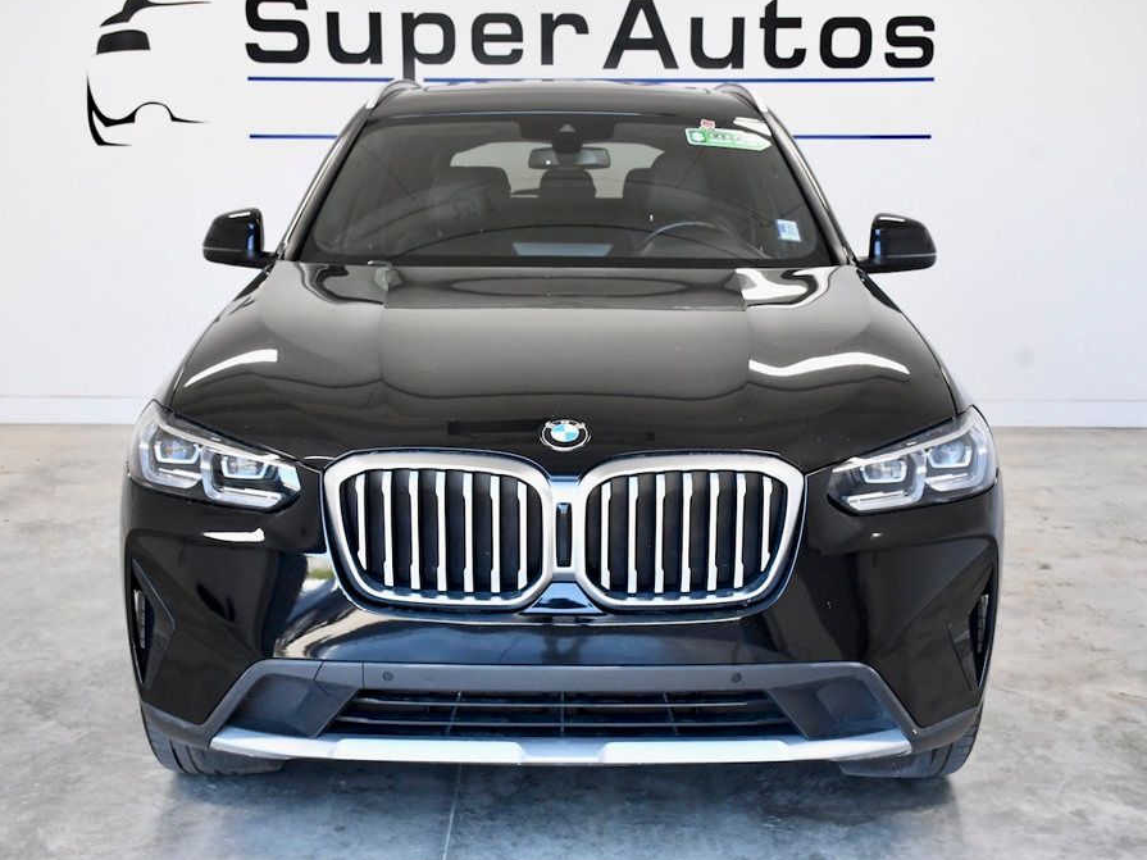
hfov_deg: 42.9
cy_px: 431
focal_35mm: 44
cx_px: 593
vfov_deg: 32.9
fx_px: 1458
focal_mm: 27
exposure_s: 1/250
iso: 2500
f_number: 8
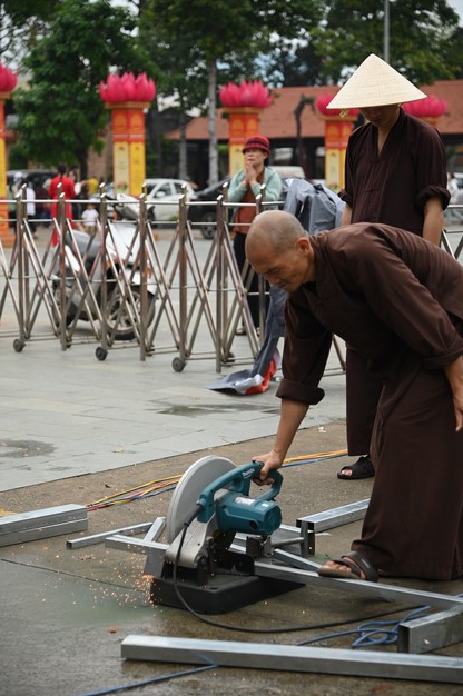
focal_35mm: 81
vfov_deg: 25.1
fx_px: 1566
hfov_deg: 16.8
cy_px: 357
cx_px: 234
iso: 200
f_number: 4
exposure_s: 1/640
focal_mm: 78
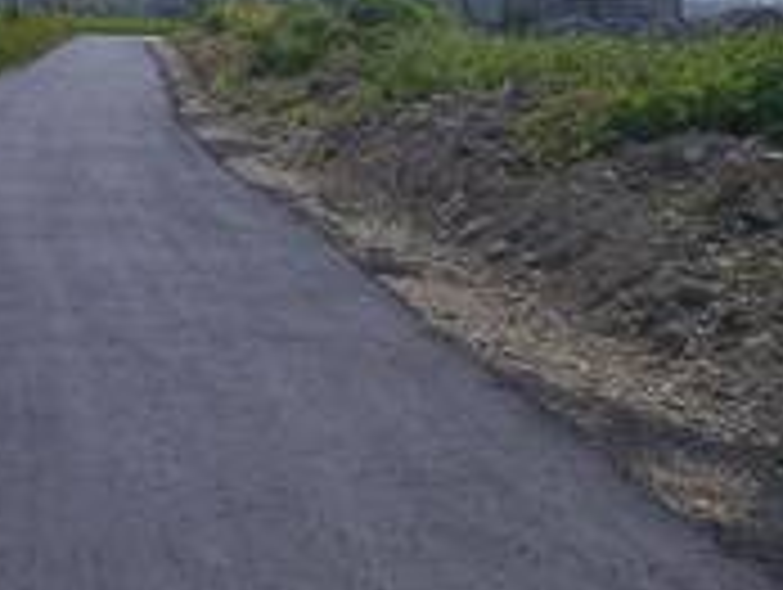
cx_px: 90
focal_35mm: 60
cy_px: 122
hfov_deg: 30.8
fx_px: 1359
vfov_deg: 24.1
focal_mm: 4.1
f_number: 5.6
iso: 80
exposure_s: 1/800
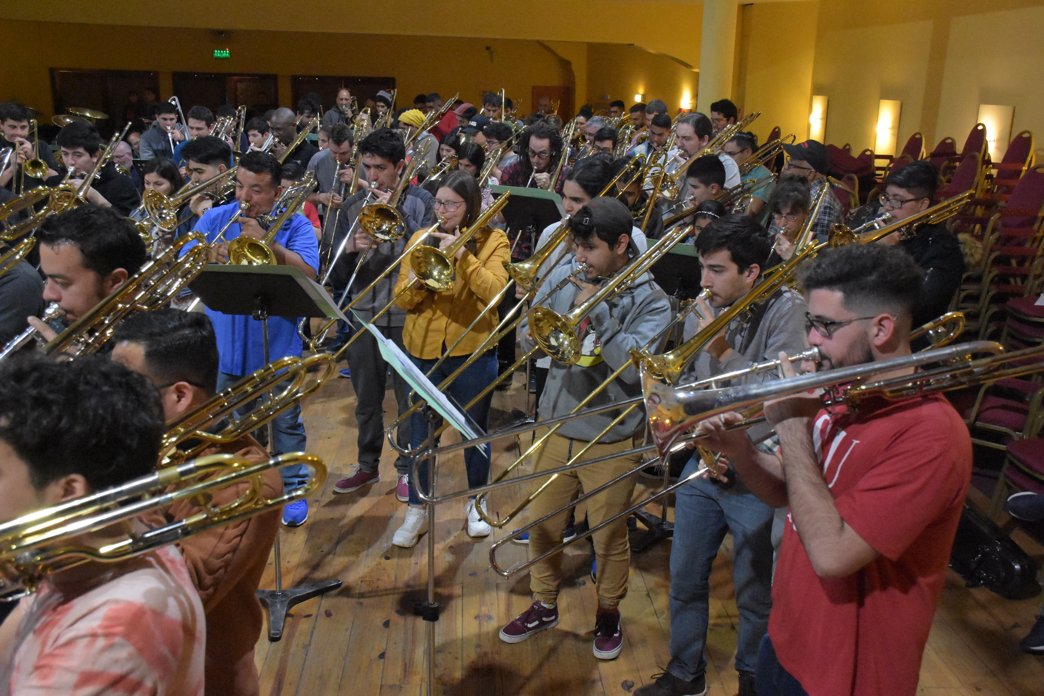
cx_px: 522
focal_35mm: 34
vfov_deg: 38.4
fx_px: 1000
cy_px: 348
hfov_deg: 55.1
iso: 10000
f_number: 6.3
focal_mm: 23
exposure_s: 1/200
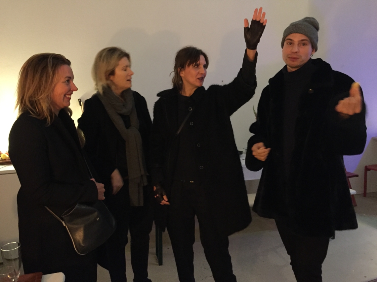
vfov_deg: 48.2
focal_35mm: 29
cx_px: 188
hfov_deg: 61.7
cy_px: 141
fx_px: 316
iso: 640
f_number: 2.2
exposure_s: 1/17
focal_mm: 4.15
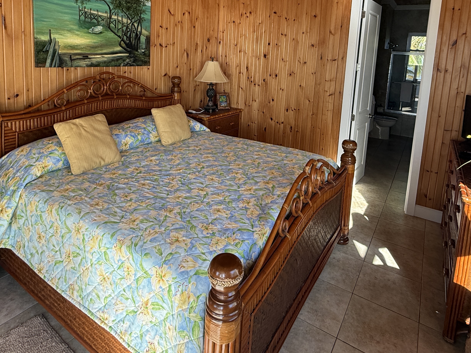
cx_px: 247
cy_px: 89
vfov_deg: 56.1
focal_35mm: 23
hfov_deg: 73.9
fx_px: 313
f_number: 2.2
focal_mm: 2.22
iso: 125
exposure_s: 1/99
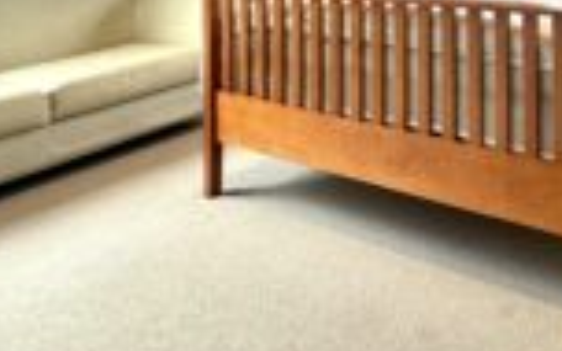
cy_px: -107
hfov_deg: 42.7
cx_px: 573
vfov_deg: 27.3
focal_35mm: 39
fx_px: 597
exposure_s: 1/100
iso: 100
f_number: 2.2
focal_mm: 2.22
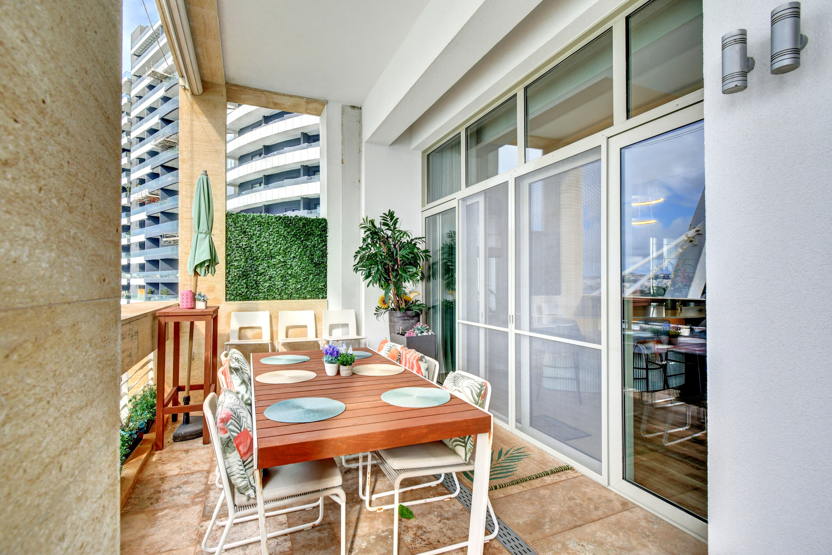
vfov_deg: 70.4
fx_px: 393
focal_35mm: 17
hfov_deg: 93.3
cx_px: 416
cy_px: 278
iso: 250
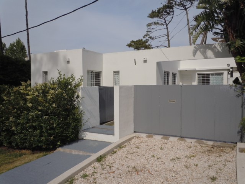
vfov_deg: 49.7
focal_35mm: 28
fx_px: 198
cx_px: 122
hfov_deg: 63.4
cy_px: 92
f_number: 7.4
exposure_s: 1/500
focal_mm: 5
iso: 100
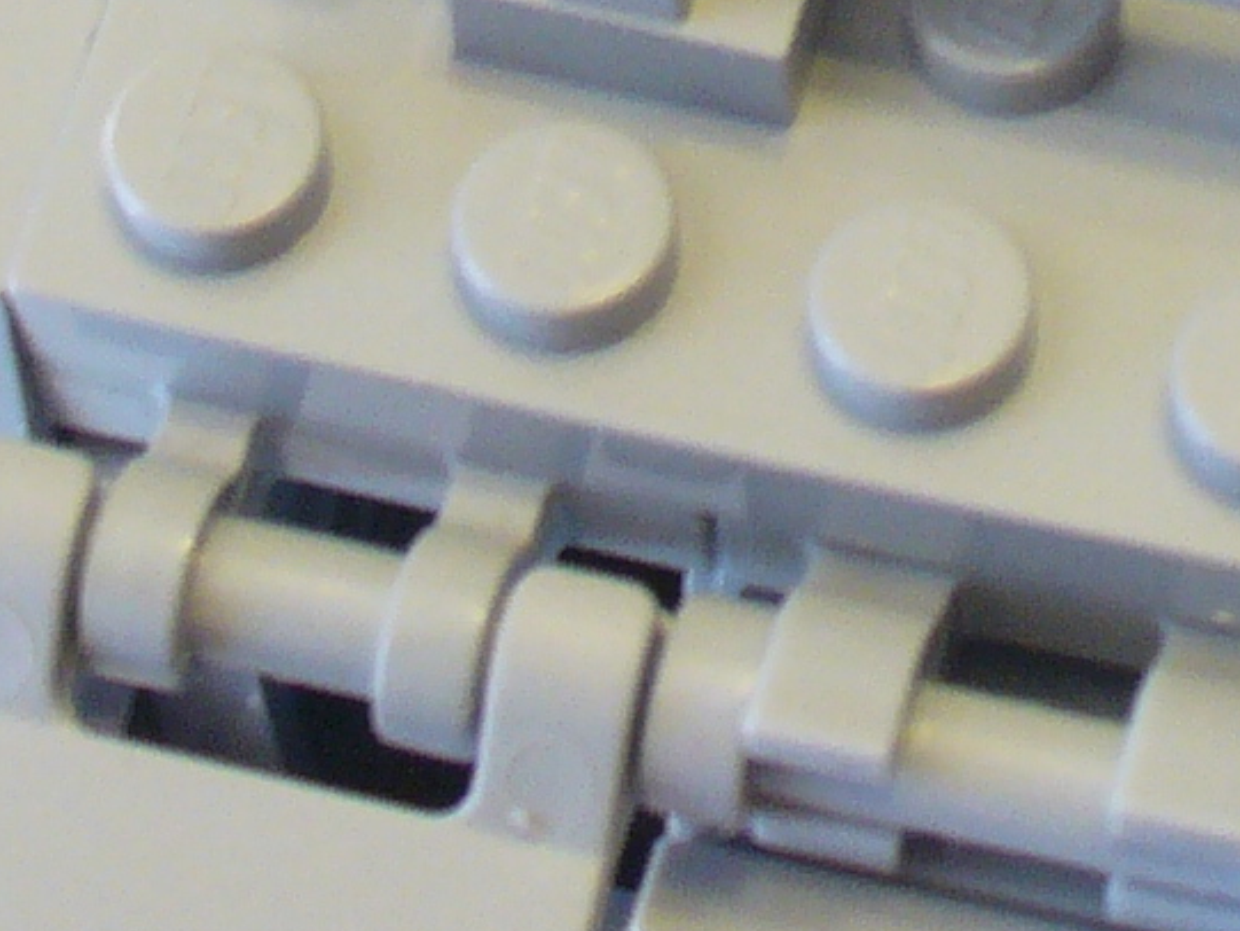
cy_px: -816
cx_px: 1444
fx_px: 6270
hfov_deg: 11.1
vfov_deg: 8.2
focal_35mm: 175
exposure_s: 1/20
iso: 100
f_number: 2.8
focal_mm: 6.1
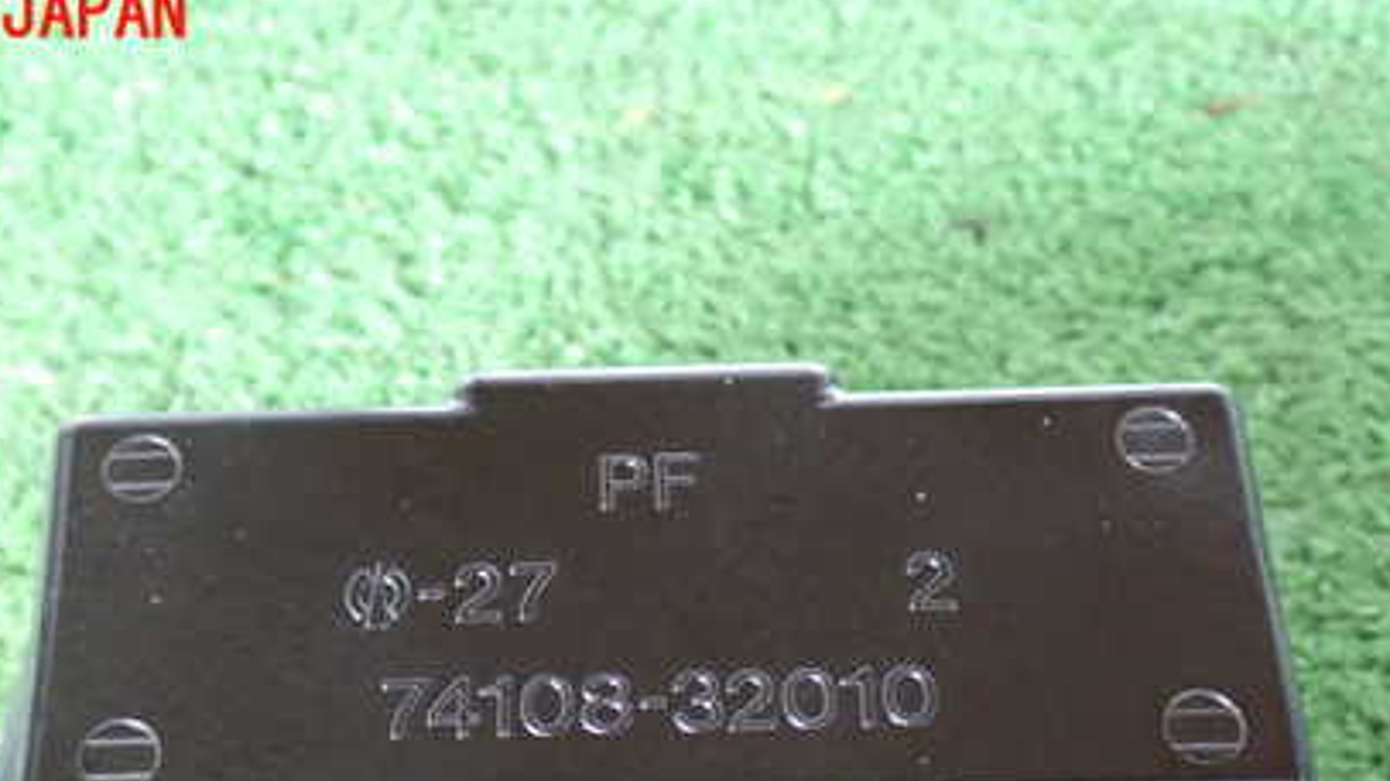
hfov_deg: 36.0
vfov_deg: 20.2
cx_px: 592
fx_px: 2137
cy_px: 743
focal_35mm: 58
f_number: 2.5
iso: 800
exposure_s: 1/30
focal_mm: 6.37
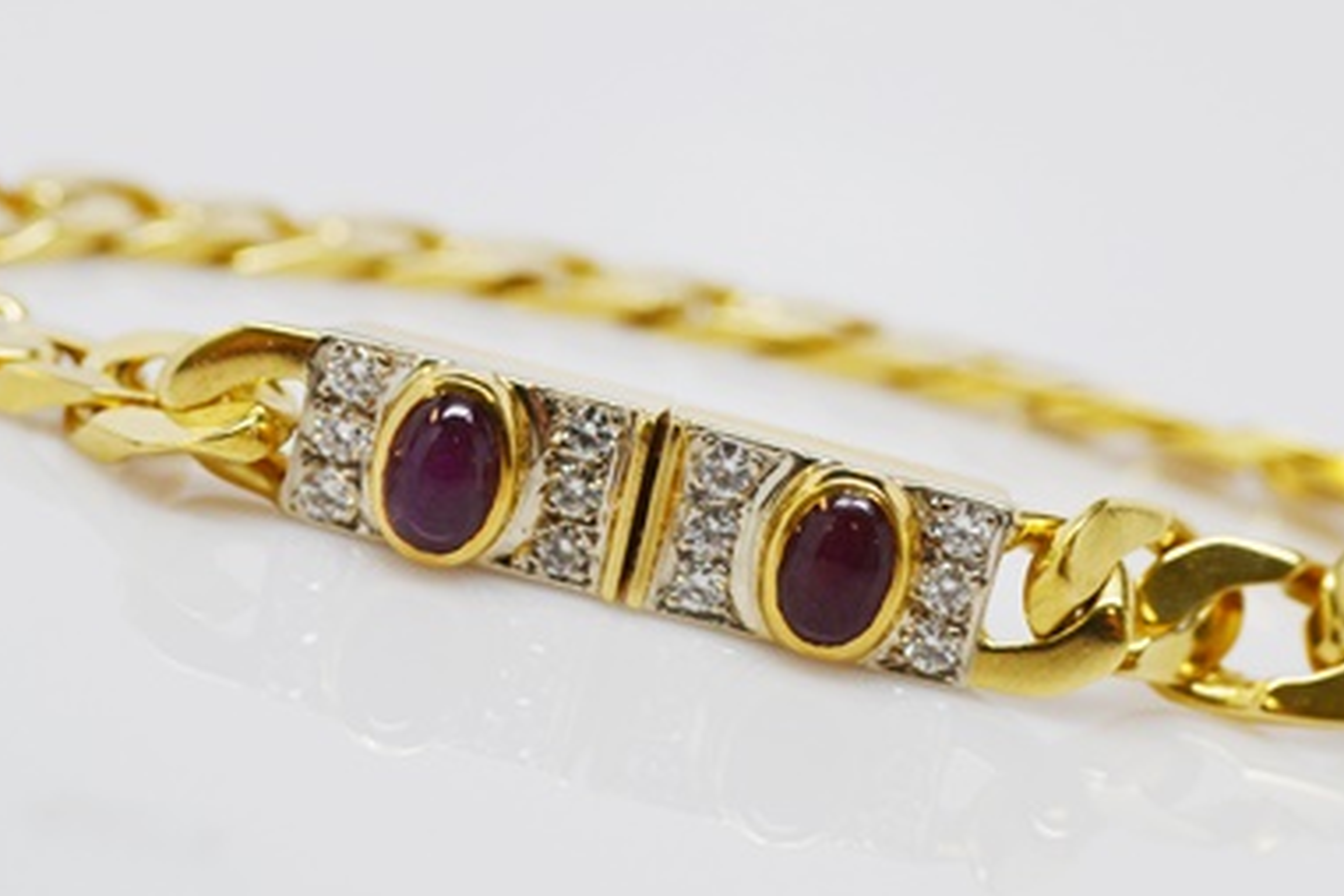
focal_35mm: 52
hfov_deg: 38.0
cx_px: 811
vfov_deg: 25.8
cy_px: 265
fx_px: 1941
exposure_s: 1/125
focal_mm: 22
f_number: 5.6
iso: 320
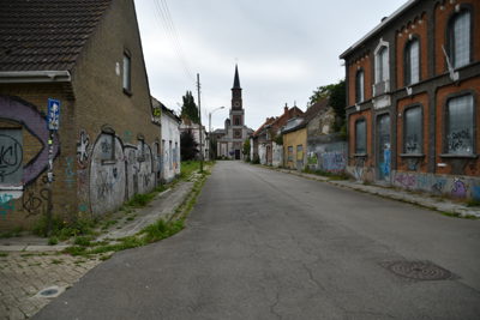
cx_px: 240
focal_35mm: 24
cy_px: 160
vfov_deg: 53.2
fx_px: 320
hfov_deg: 73.7
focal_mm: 16
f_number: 3.5
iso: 100
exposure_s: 1/1000
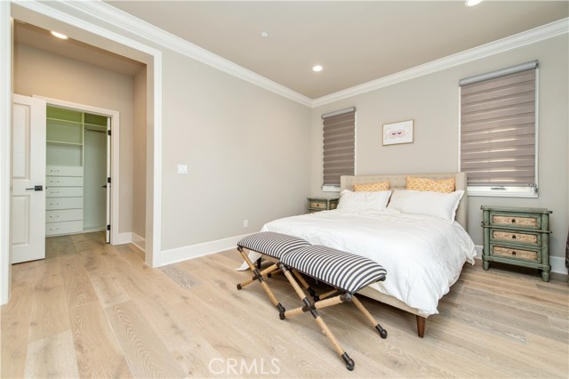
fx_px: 221
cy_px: 190
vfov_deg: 81.1
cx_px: 284
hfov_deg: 104.3
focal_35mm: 14
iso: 500
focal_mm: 14
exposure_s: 1/60
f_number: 4
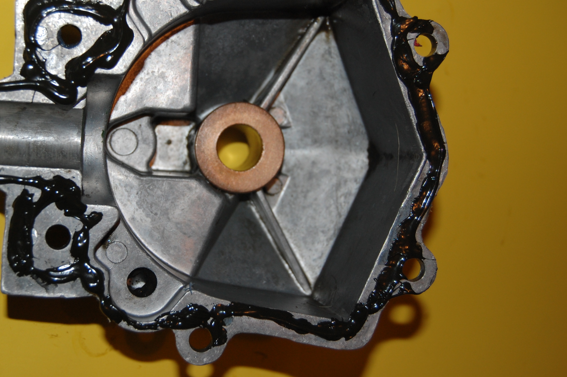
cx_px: 202
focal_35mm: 68
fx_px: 1064
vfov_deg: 20.1
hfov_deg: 29.7
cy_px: 151
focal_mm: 35
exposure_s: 1/60
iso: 400
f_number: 4.8
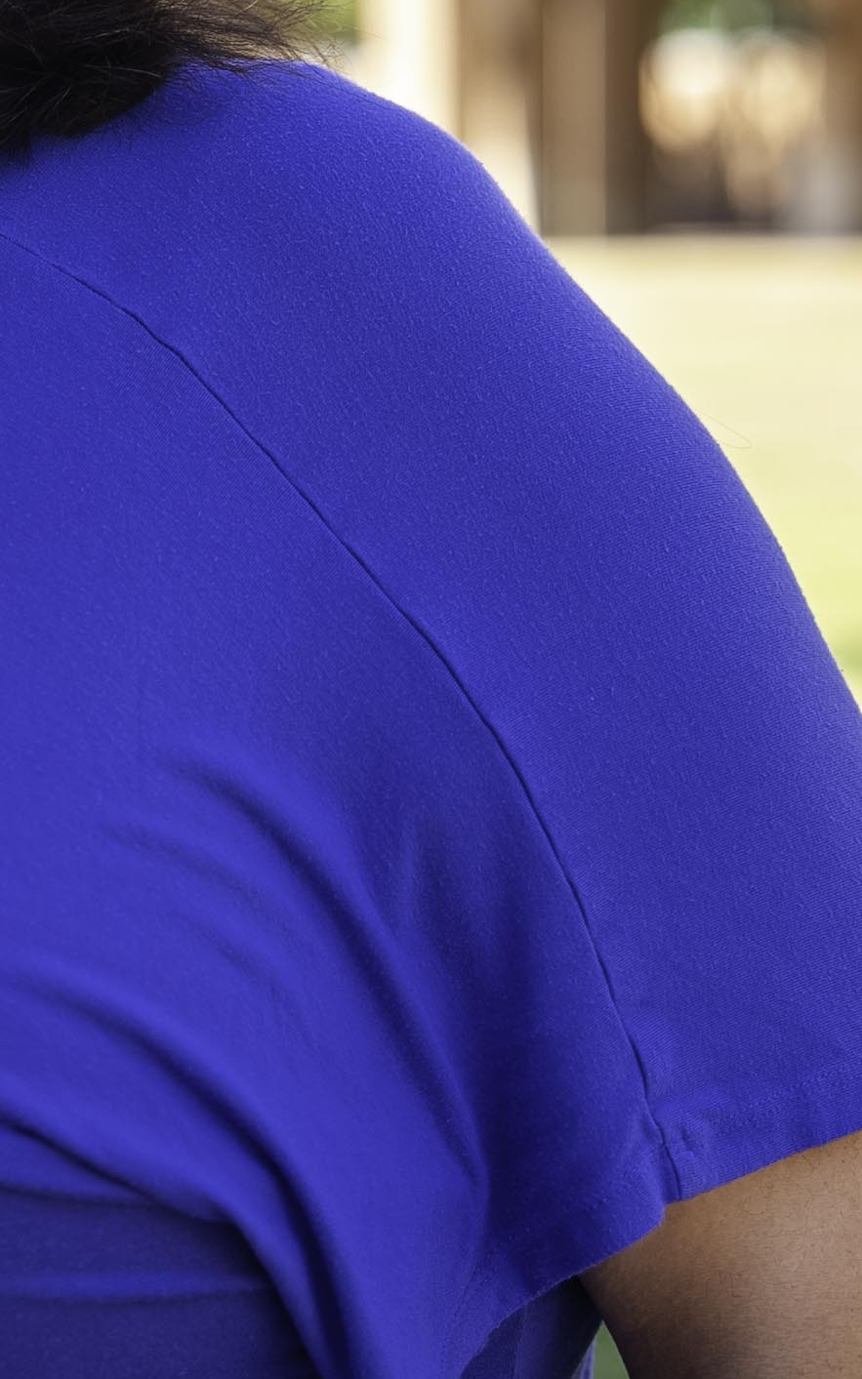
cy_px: 220
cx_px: -258
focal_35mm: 153
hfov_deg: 8.5
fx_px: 5751
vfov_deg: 13.6
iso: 100
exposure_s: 1/320
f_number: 2.8
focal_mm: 50
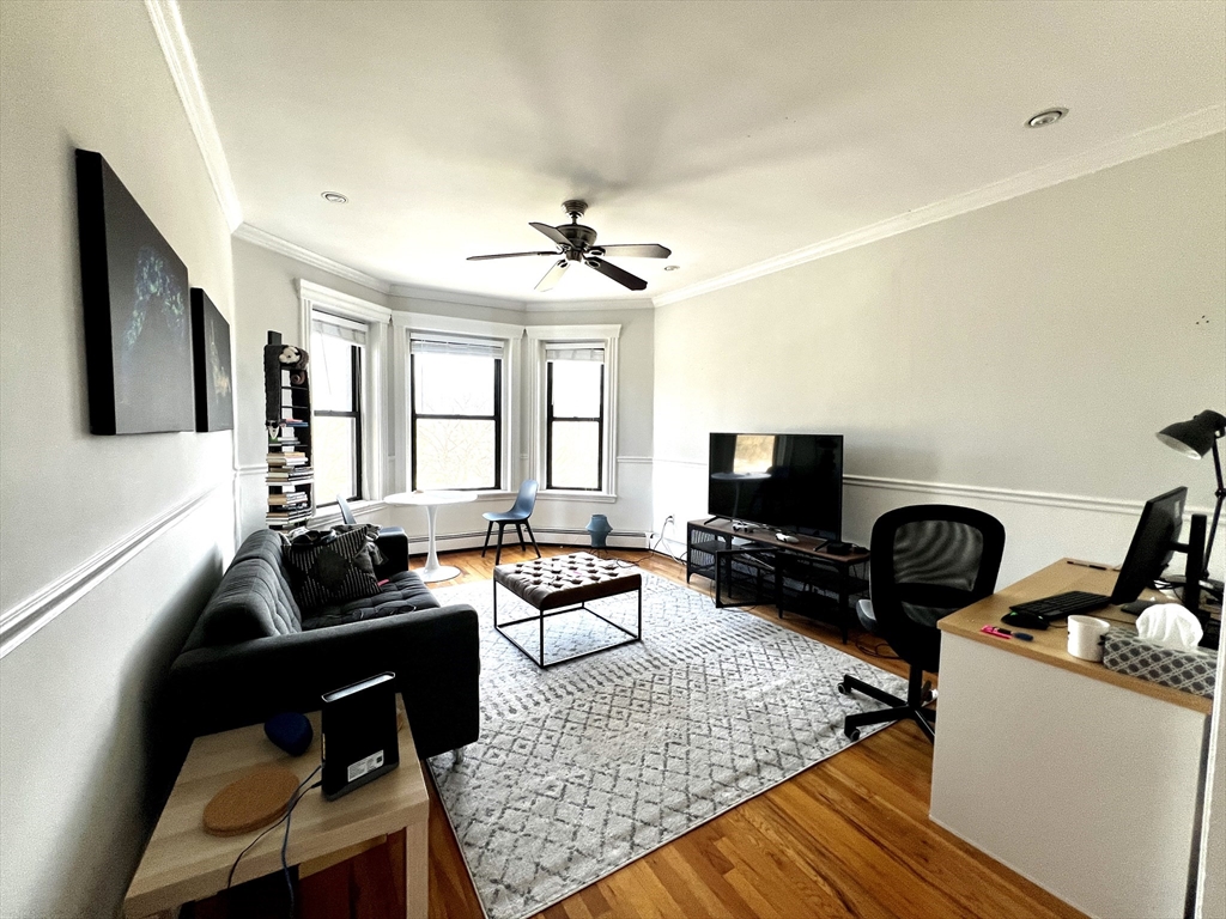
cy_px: 460
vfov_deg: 89.9
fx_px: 460
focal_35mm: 13
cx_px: 613
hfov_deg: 106.2
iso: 80
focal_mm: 1.57
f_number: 1.8
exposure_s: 1/99
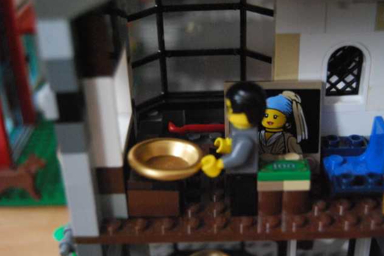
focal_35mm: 58
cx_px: 194
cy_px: 128
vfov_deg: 23.4
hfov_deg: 34.5
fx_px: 619
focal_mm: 38
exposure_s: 1/15
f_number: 4.8
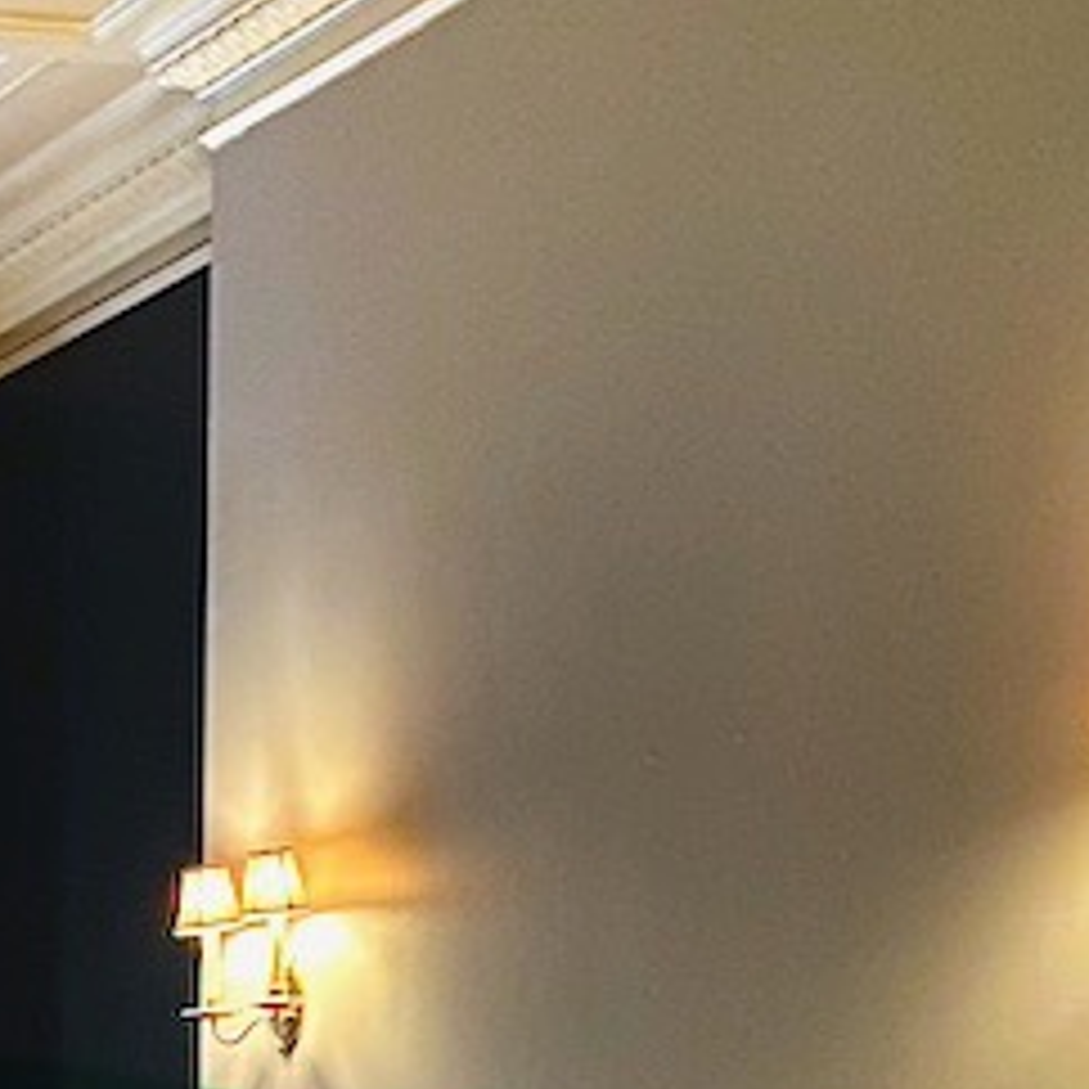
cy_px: 1539
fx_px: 3381
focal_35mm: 95
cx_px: -747
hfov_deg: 16.0
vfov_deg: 16.9
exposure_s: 1/60
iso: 320
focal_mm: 4.25
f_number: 1.8
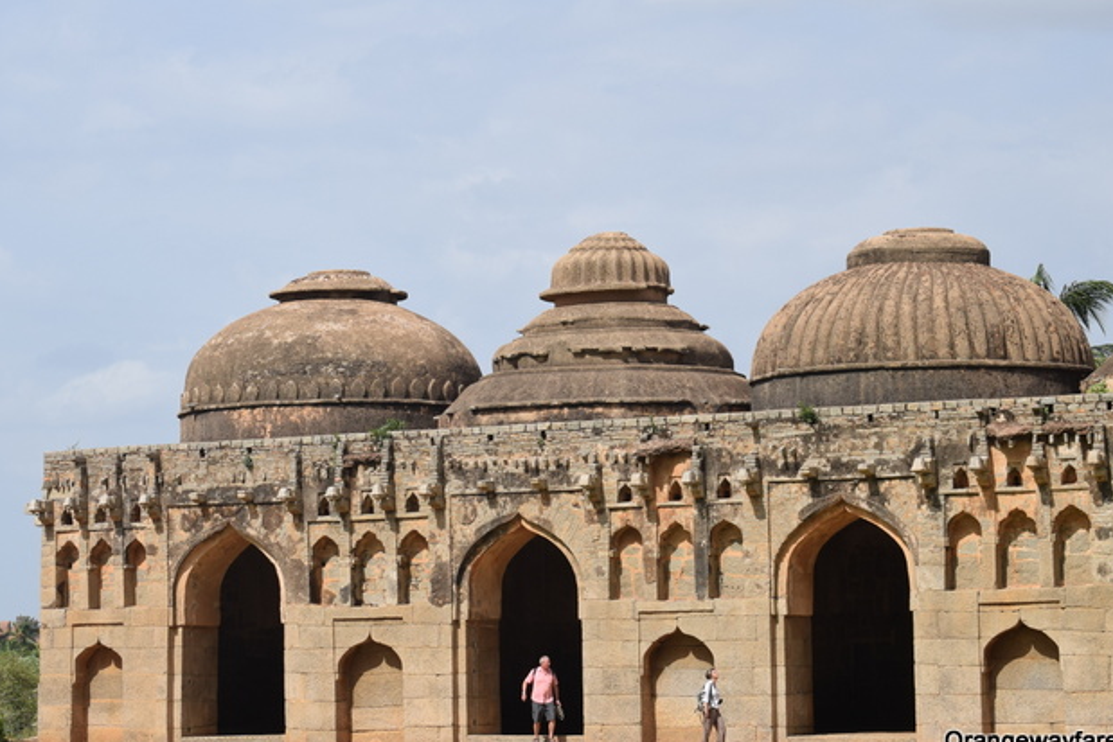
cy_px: 305
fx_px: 3298
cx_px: 444
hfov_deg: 19.1
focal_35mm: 107
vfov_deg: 12.8
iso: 200
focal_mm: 55
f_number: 10
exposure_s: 1/400
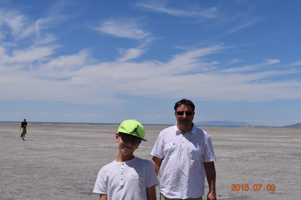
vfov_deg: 21.2
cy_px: 101
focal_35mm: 64
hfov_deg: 31.4
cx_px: 151
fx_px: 535
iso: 200
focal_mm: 42
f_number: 13
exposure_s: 1/640
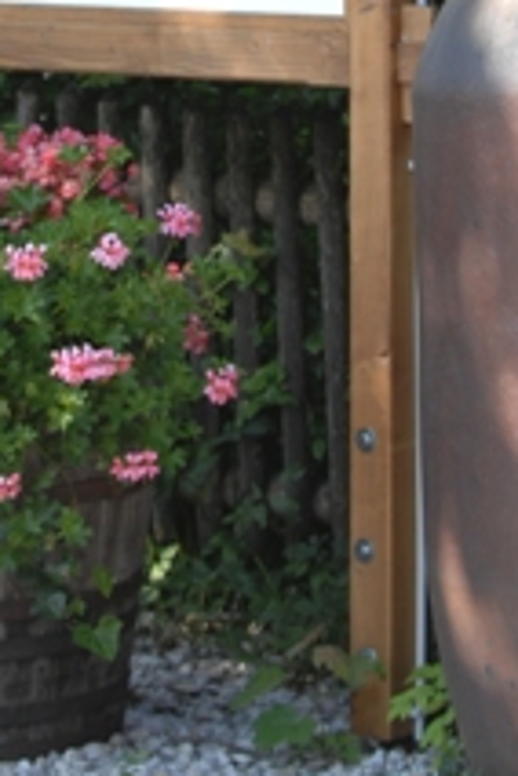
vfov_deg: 8.2
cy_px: -98
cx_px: 113
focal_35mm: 249
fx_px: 5374
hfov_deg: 5.5
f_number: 5.3
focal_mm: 70
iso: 250
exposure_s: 1/250
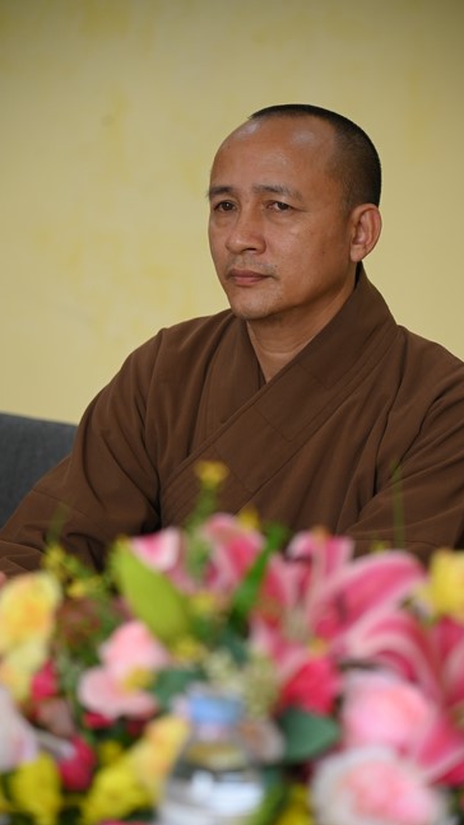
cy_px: 412
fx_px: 2759
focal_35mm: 126
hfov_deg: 9.6
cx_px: 251
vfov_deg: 17.0
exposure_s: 1/160
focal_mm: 120
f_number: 4
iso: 500
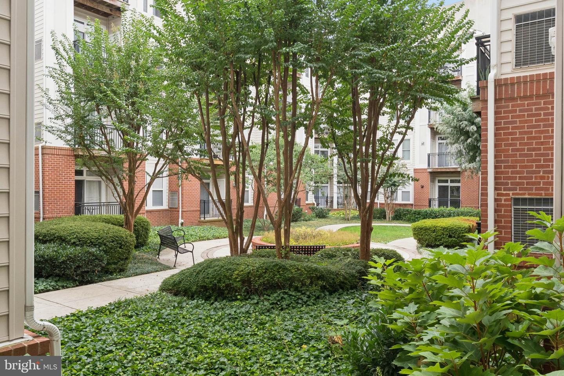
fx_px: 423
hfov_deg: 67.4
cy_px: 188
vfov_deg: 47.9
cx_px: 282
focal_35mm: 27
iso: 800
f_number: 9
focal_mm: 18
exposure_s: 1/80
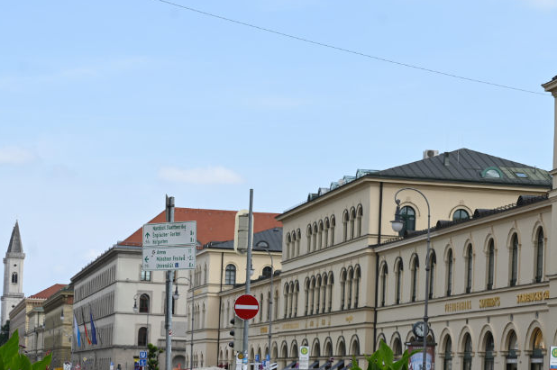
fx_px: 1639
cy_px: 304
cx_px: 298
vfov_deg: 12.8
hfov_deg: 19.3
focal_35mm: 106
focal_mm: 64
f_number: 7.1
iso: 100
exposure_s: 1/320
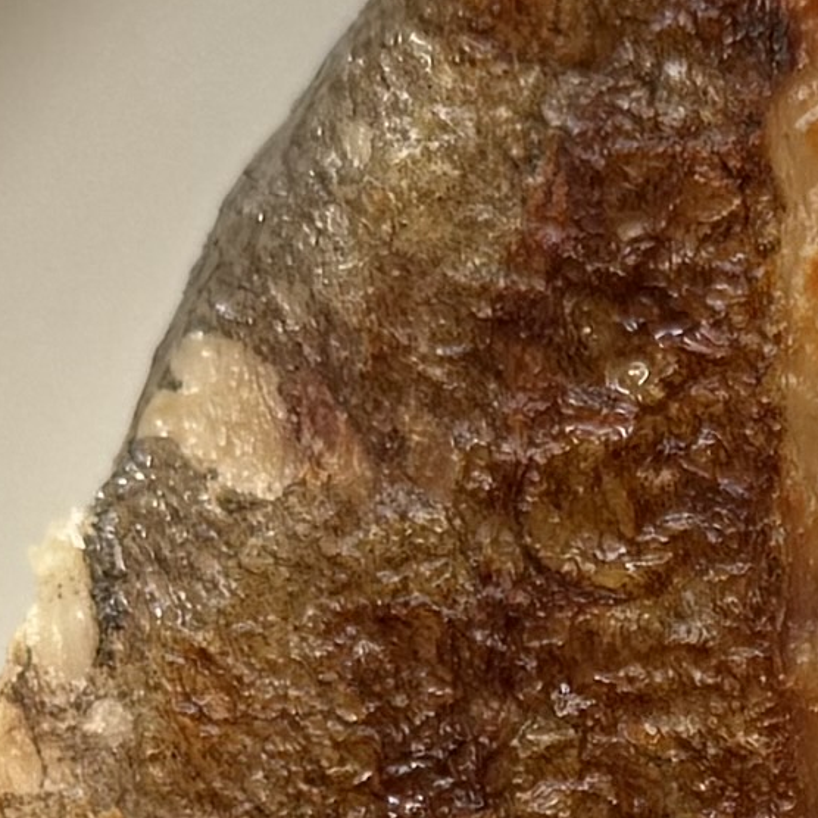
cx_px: 1240
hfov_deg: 7.9
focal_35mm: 218
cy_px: 1274
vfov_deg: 7.9
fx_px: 5828
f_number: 1.78
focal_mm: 6.76
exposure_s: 1/196
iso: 64
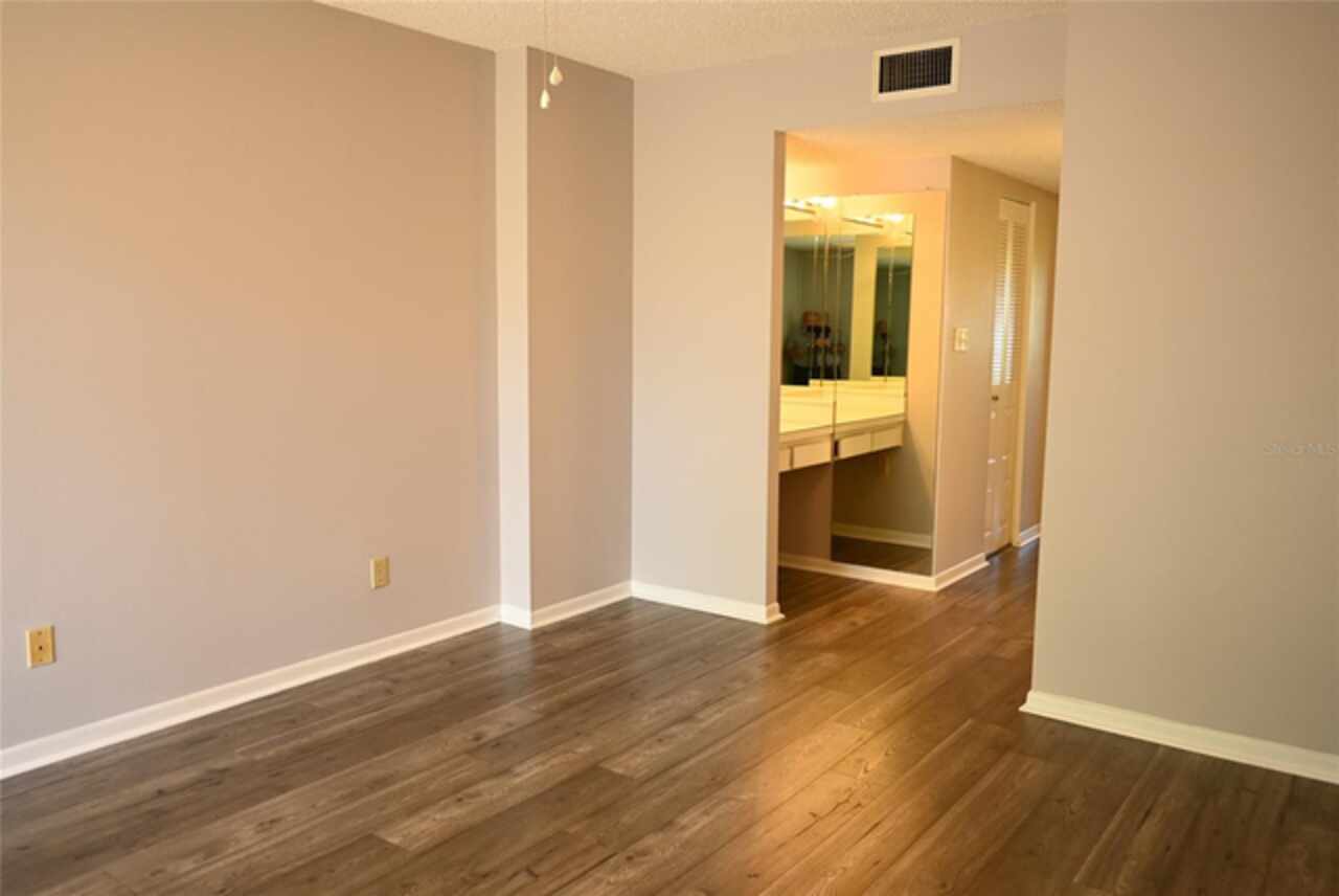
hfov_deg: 67.3
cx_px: 670
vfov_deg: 48.0
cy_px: 448
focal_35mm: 27
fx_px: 1005
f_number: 4
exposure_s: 1/30
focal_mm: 18
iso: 360
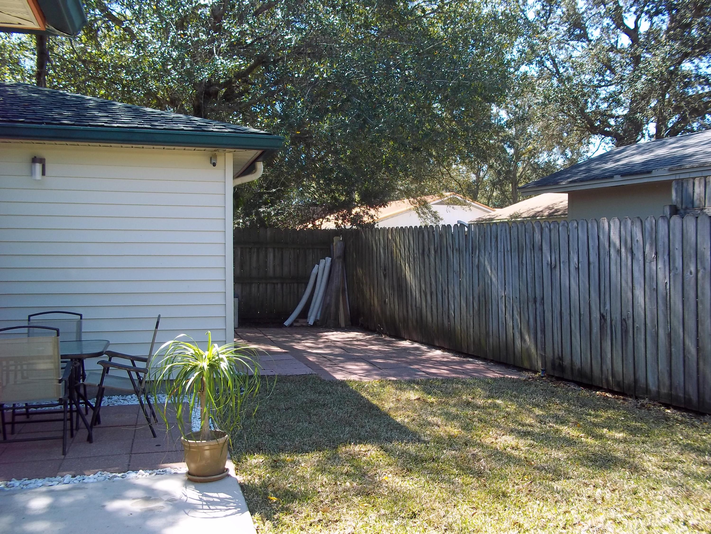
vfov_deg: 39.7
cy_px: 267
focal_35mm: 36
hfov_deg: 51.4
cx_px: 356
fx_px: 739
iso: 80
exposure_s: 1/200
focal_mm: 6.5
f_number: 3.1
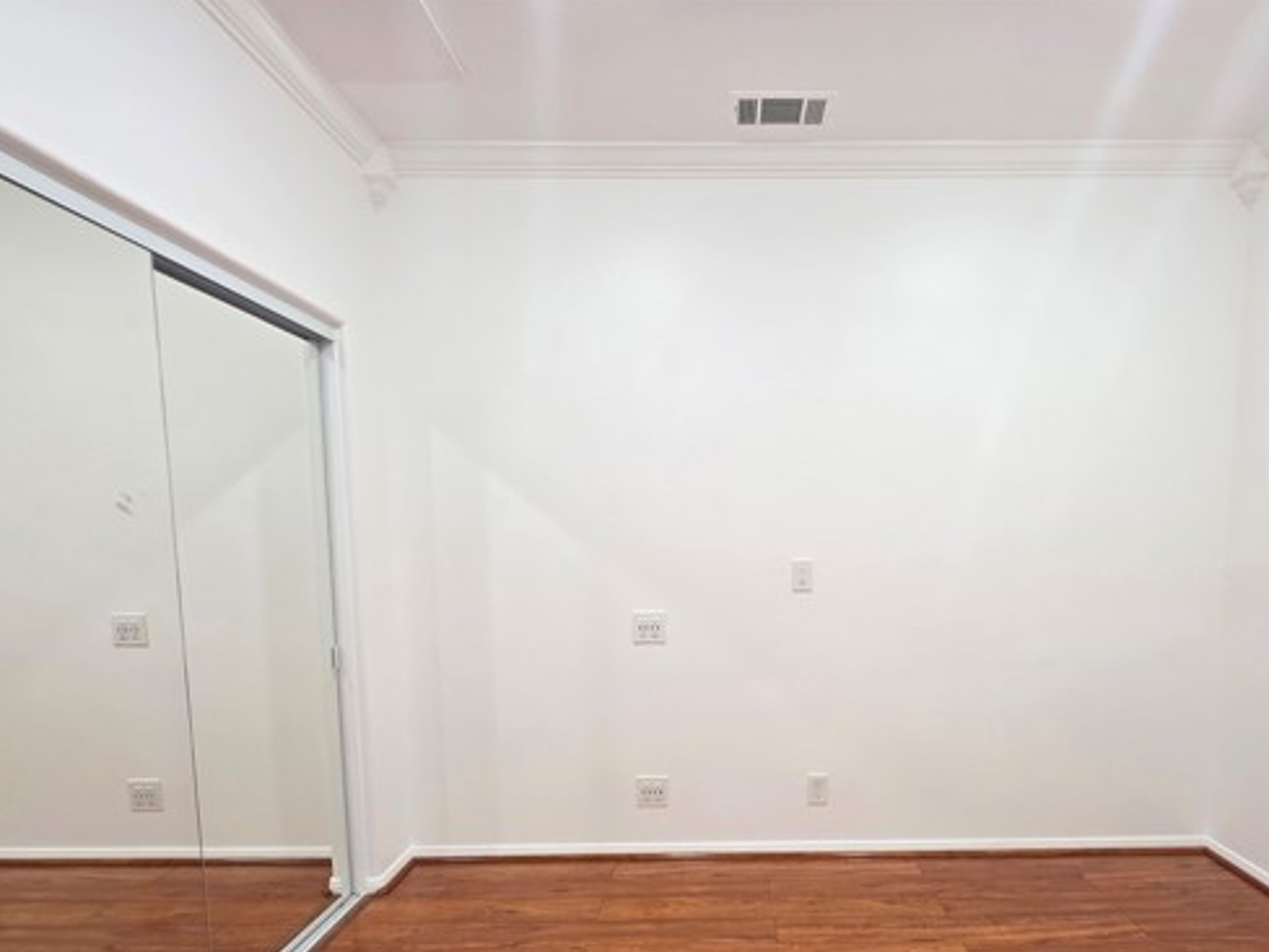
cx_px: 734
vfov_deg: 73.2
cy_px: 610
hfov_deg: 90.3
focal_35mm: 17
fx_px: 623
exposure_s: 1/60
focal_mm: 2.2
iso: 160
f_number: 1.9
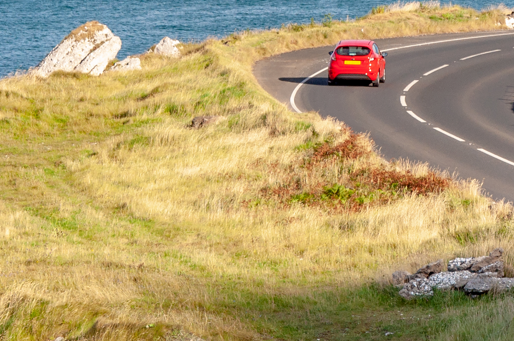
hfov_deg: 6.0
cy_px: 102
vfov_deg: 4.0
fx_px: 4927
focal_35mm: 346
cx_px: 365
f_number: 10
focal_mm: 75
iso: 400
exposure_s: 1/400
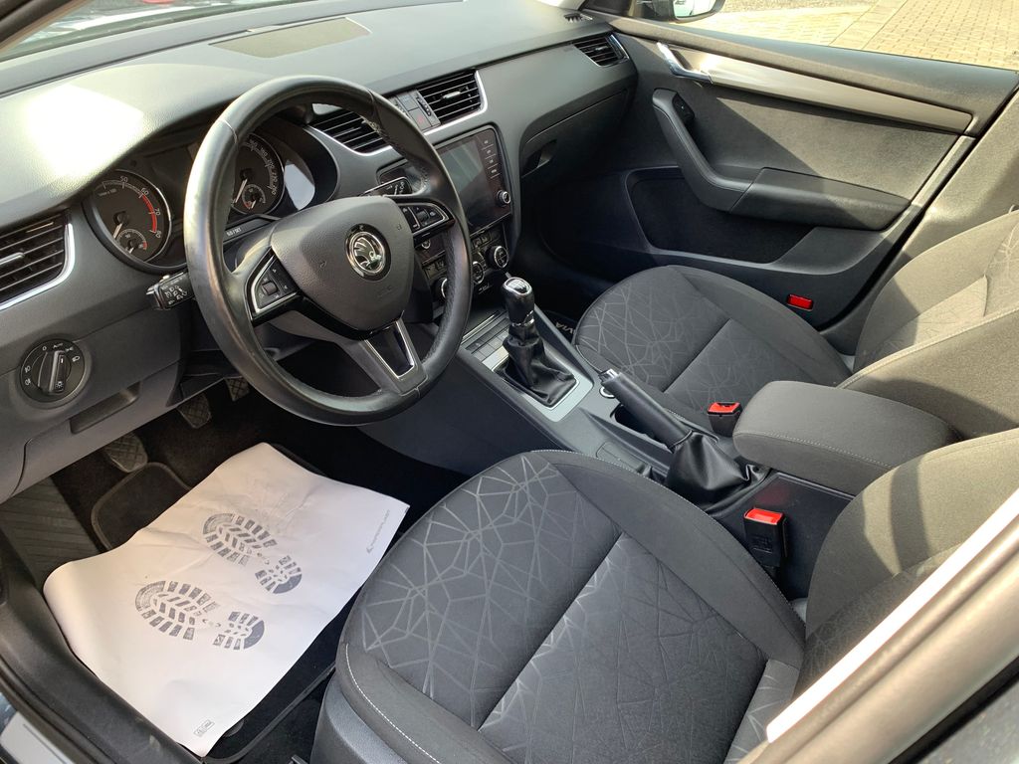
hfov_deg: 67.3
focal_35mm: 26
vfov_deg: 53.1
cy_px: 382
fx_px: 765
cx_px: 510
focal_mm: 4.25
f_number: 1.8
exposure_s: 1/121
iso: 64
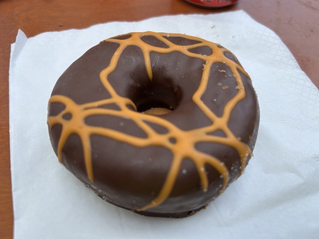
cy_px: 120
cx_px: 160
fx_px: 240
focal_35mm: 26
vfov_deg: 53.1
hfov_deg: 67.3
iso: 50
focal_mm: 5.7
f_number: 1.5
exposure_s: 1/1252
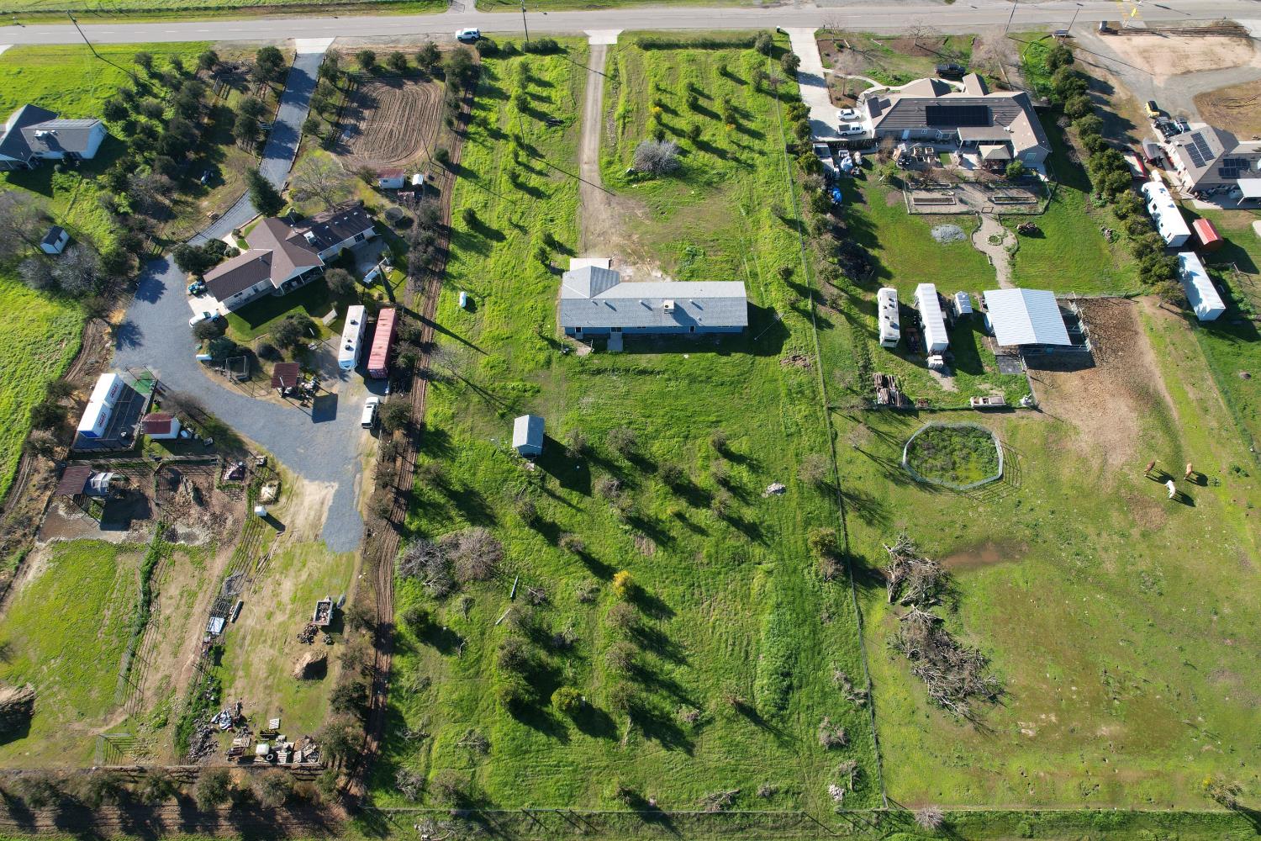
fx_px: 771
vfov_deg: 57.2
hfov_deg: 78.6
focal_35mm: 22
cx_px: 630
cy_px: 420
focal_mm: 8.38
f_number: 2.8
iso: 100
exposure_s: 1/725
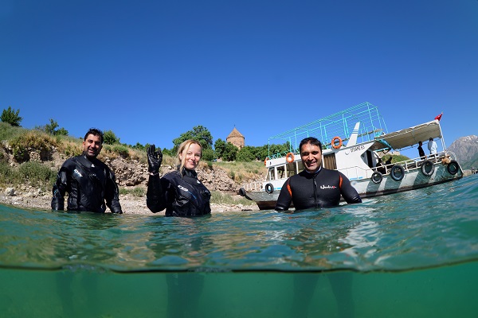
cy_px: 159
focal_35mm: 16
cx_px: 239
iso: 320
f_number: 13
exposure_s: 1/200
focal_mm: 16
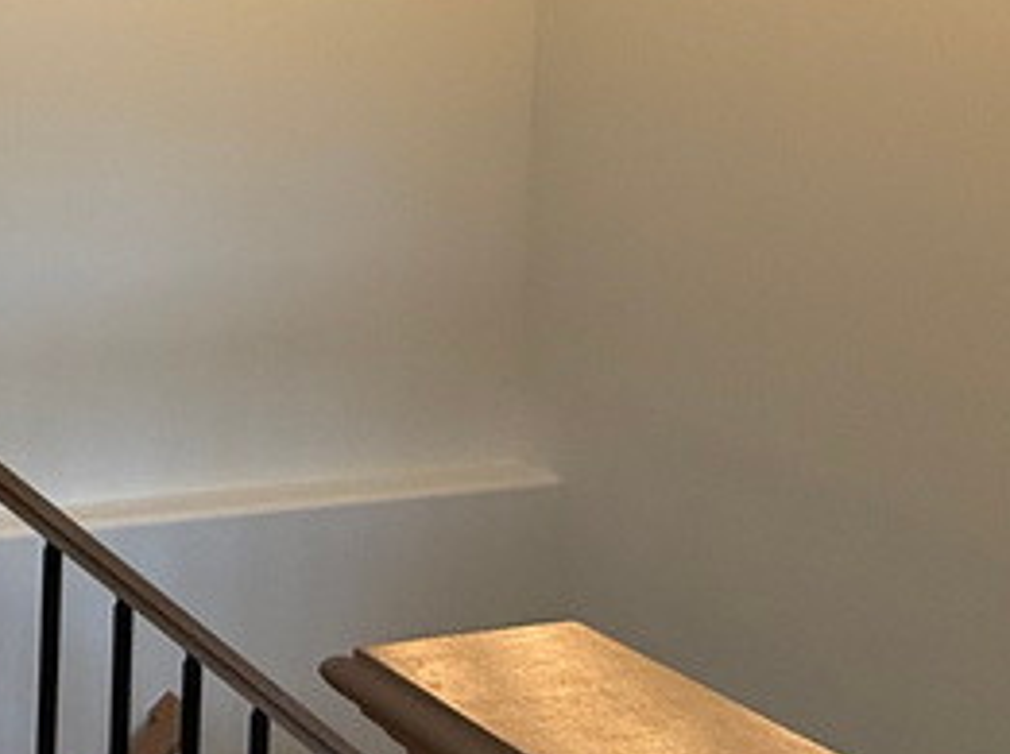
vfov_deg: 24.3
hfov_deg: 25.2
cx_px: -557
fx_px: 1603
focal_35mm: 55
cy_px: -120
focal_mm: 2.22
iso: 80
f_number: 2.2
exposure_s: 1/120
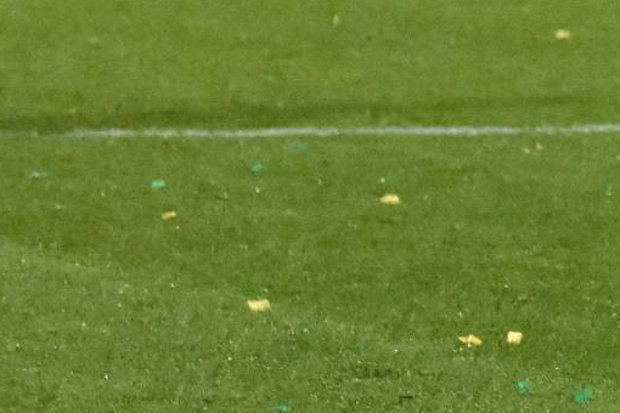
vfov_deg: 3.5
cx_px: 1154
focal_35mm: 395
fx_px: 6802
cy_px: 98
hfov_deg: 5.1
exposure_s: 1/800
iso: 3200
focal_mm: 70
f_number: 2.8
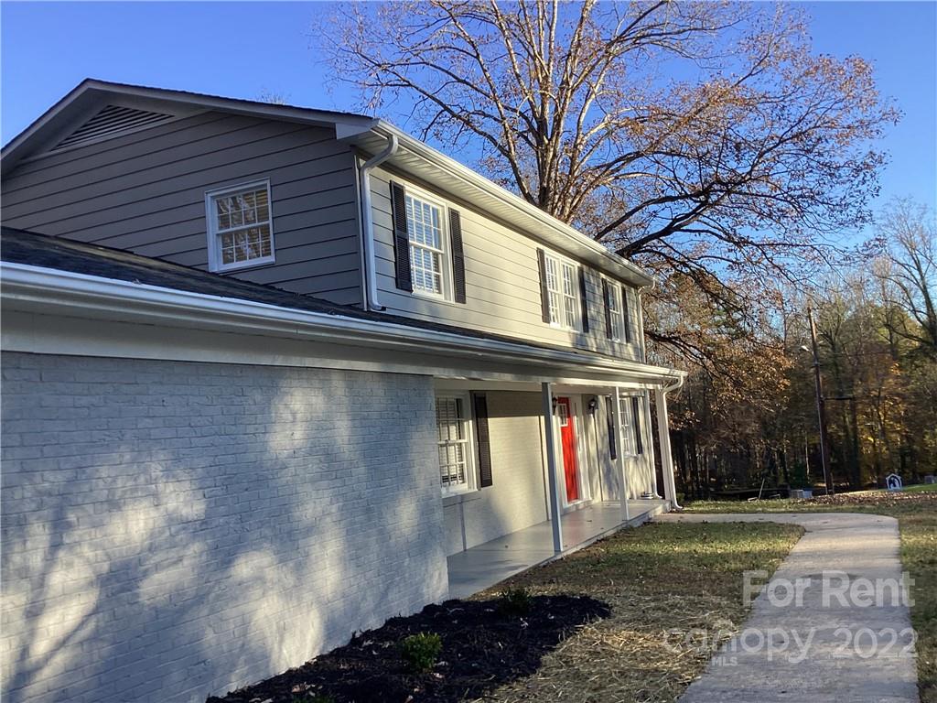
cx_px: 468
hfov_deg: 58.4
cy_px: 352
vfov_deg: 45.4
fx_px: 839
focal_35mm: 31
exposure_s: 1/326
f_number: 2.4
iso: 25
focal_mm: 3.3
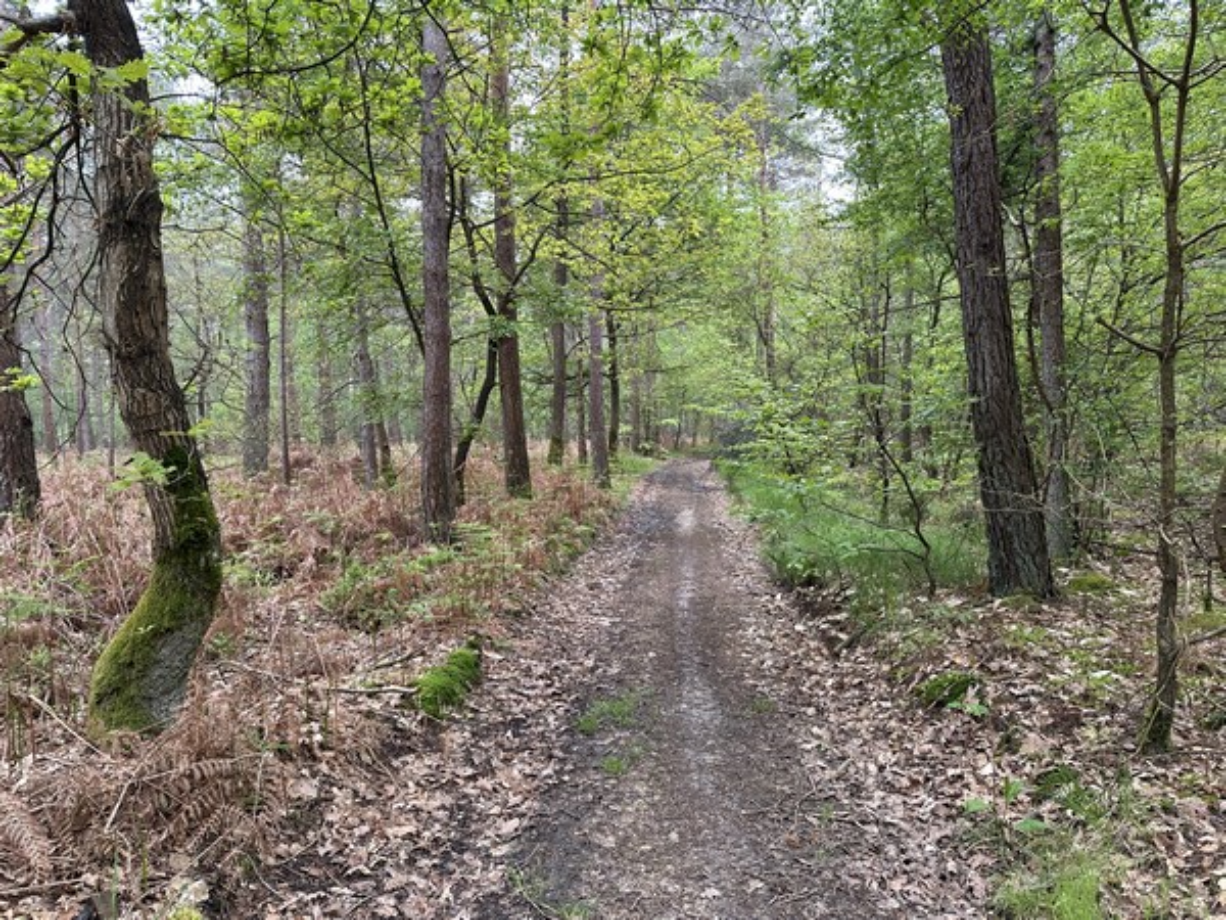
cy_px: 460
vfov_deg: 56.8
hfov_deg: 71.6
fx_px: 850
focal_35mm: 24
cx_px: 613
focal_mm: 6.86
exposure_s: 1/121
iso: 100
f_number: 1.78
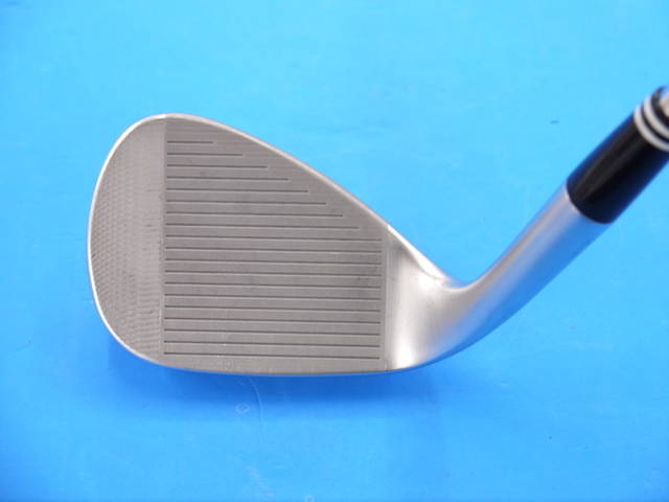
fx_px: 1623
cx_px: 334
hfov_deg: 23.3
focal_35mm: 84
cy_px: 251
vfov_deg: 17.6
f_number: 5.6
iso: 800
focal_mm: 42
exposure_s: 1/80
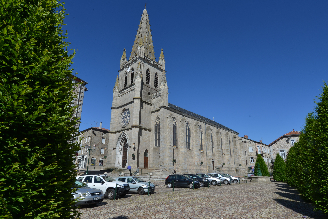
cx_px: 161
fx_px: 173
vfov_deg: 64.4
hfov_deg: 86.9
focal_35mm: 19
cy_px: 122
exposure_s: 1/60
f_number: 22
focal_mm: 14
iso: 100
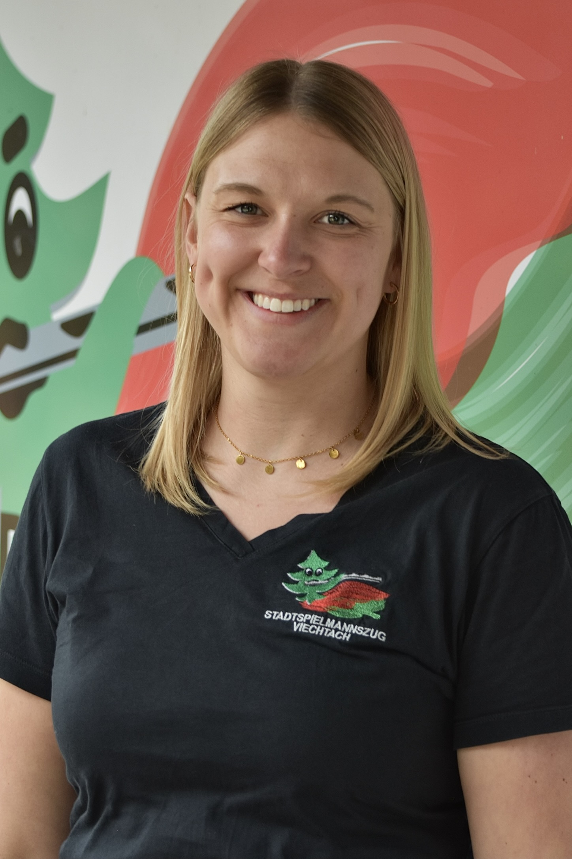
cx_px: 286
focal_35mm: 123
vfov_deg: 16.7
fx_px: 2931
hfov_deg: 11.1
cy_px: 430
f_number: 4.5
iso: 400
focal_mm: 82
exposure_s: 1/80
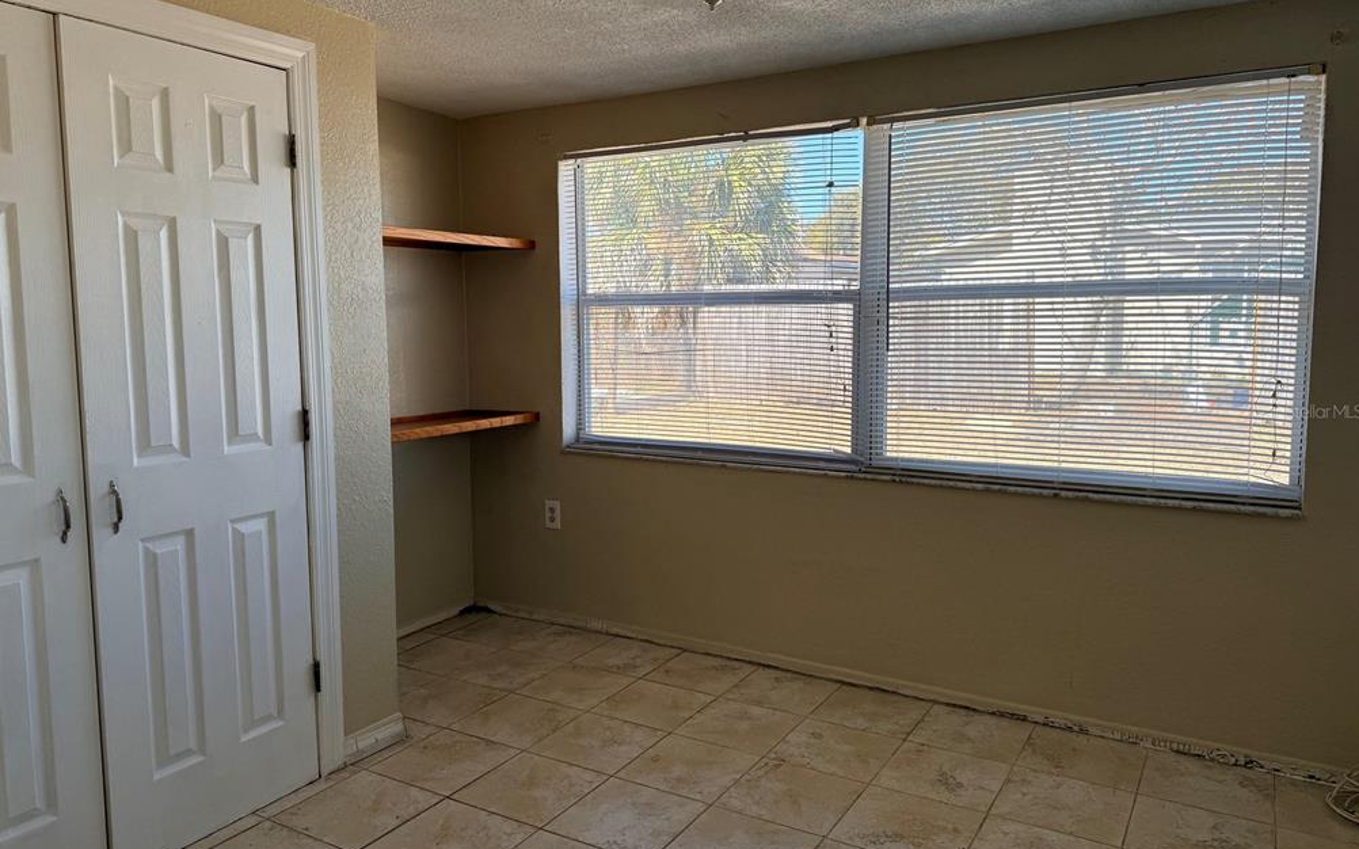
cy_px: 411
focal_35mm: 26
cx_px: 673
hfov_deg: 70.4
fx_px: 963
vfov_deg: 47.6
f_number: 1.78
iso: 80
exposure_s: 1/708
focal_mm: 6.76
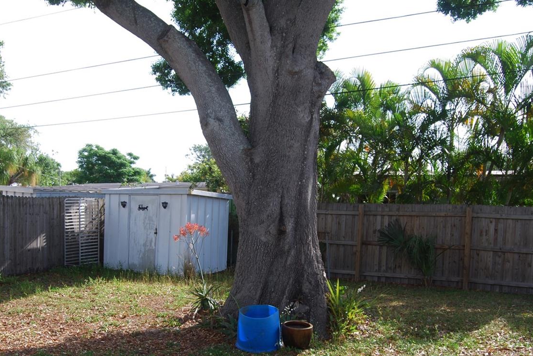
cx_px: 237
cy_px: 233
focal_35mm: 39
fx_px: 578
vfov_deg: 34.0
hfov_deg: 49.4
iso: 100
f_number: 5.6
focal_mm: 18
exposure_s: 1/200
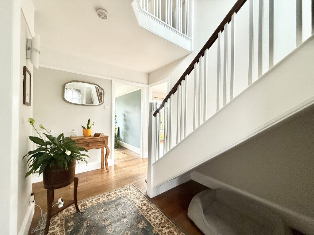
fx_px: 127
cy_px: 118
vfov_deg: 85.7
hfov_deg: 102.1
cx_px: 157
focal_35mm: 14
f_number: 2.2
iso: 320
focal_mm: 2.22
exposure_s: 1/82
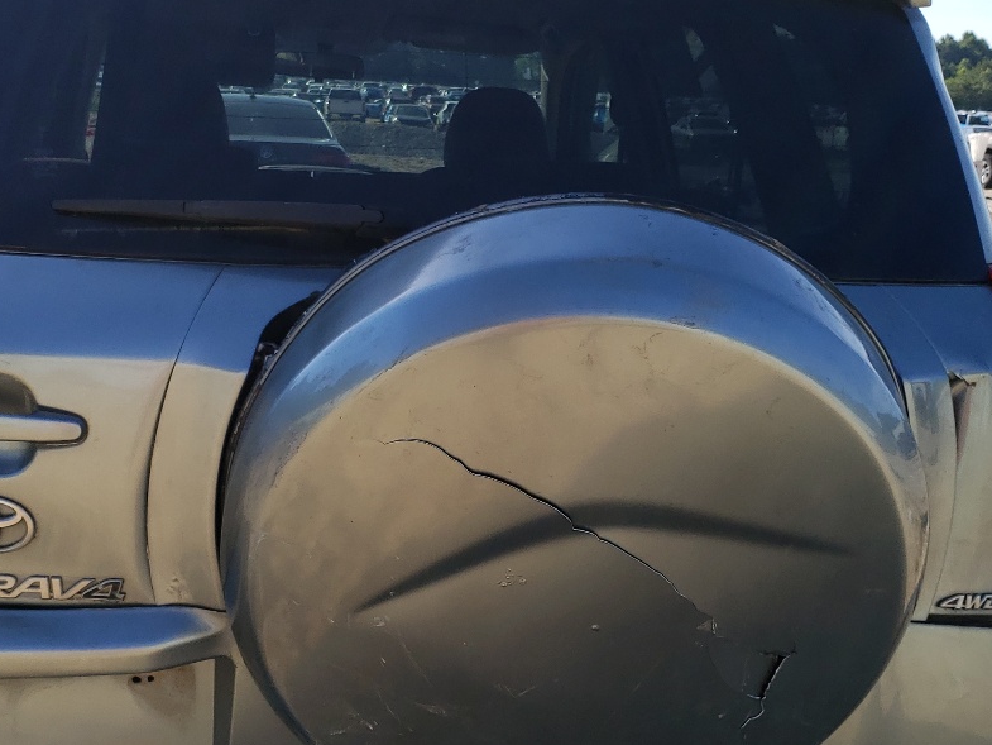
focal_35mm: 53
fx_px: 1519
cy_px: 425
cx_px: 447
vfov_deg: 27.5
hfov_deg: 36.1
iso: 50
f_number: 1.5
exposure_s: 1/1667
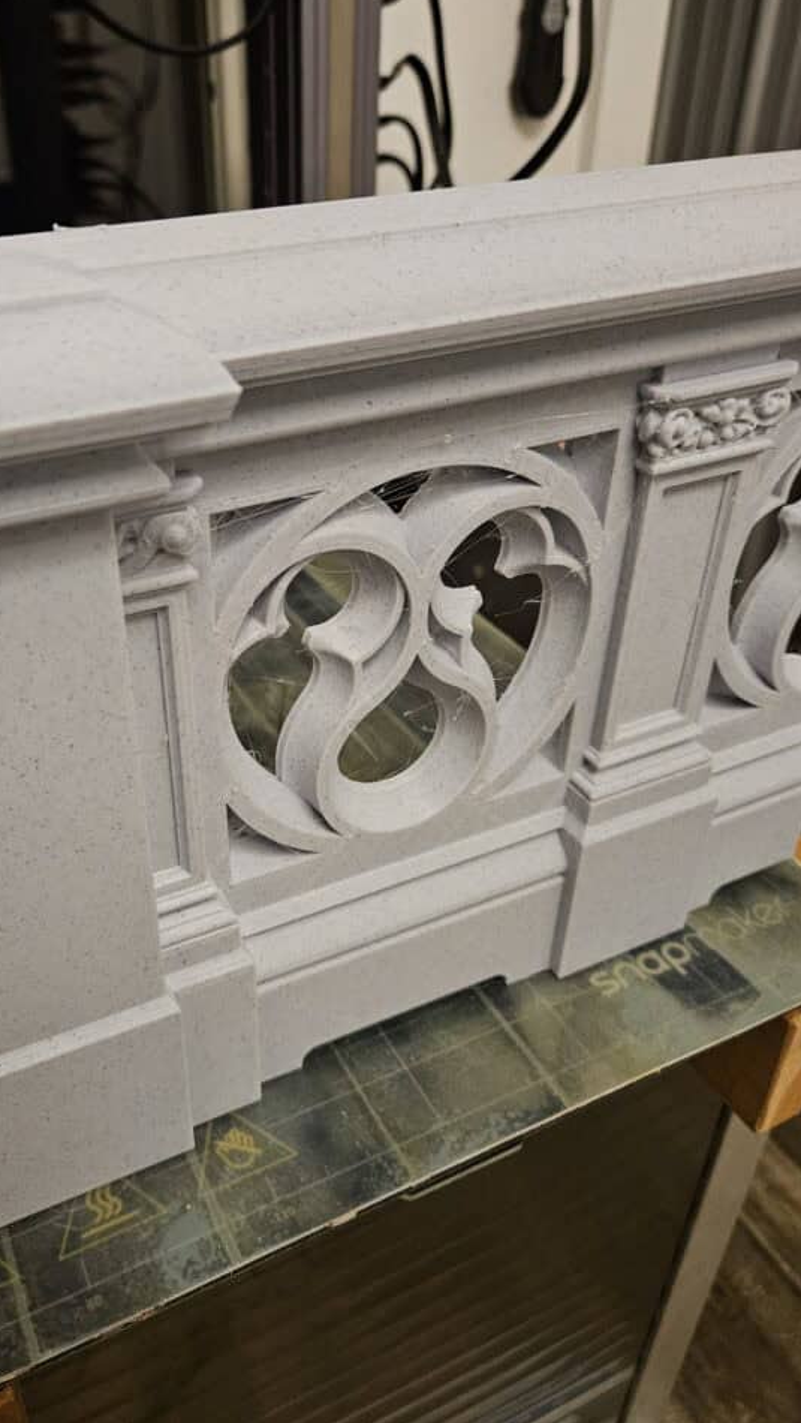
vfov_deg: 69.8
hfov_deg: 42.4
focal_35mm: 27
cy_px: 662
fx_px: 1019
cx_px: 277
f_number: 1.8
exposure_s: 1/40
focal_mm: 5.4
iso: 640
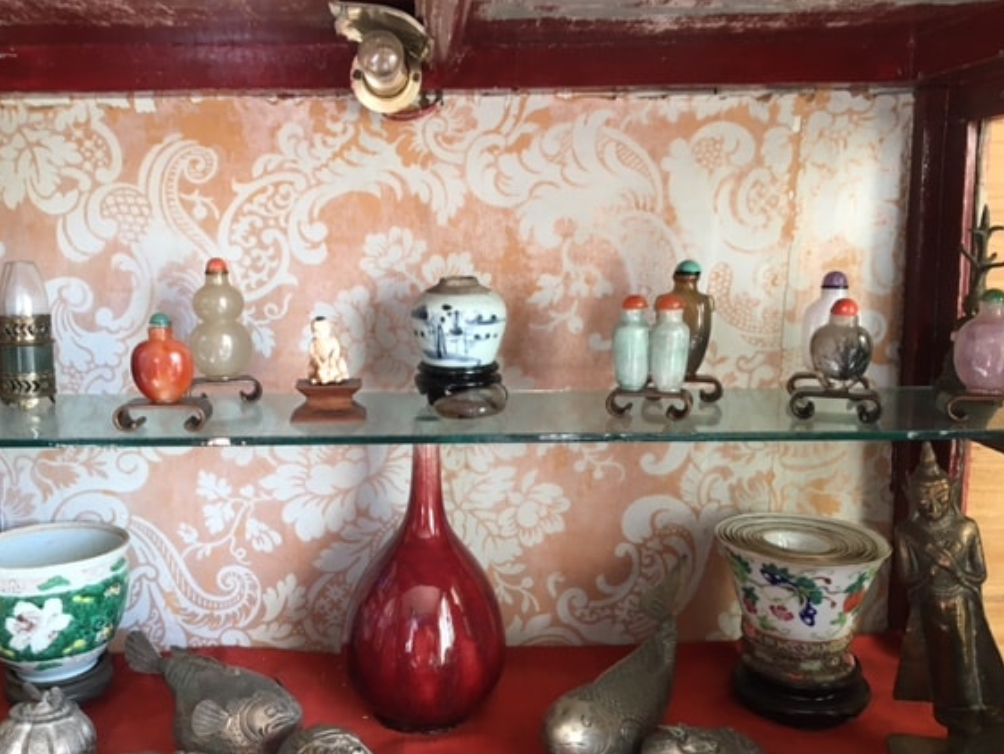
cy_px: 372
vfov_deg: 43.0
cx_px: 434
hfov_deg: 55.1
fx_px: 958
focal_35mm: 33
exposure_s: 1/33
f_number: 2.2
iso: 80
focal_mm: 4.15
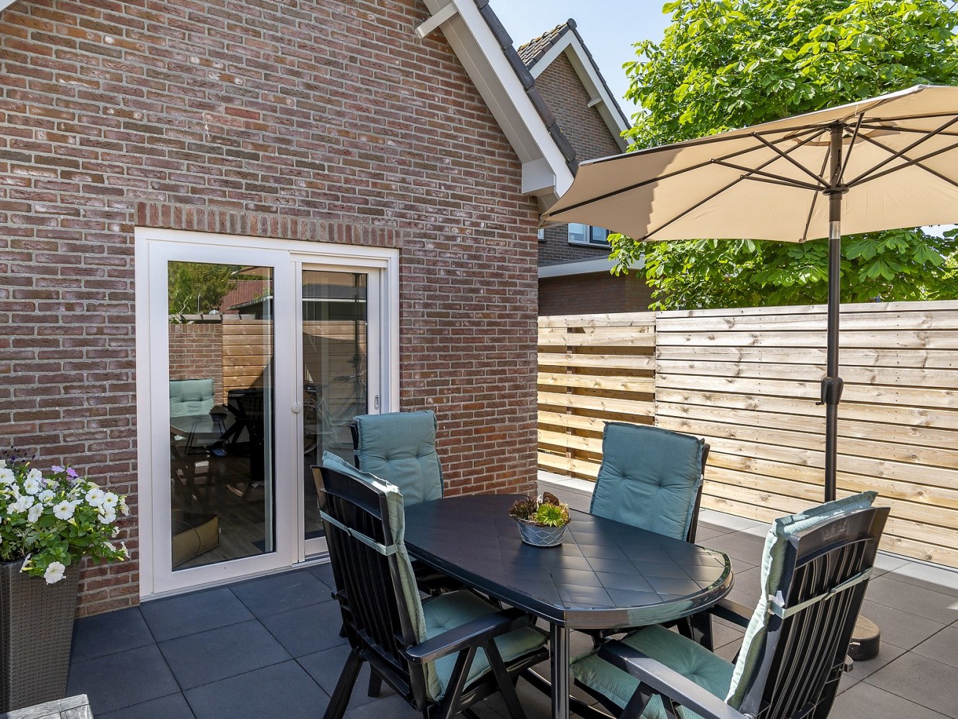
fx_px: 609
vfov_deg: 61.1
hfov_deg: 76.0
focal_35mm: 22
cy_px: 361
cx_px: 415
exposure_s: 1/350
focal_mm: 20
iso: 400
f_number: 8
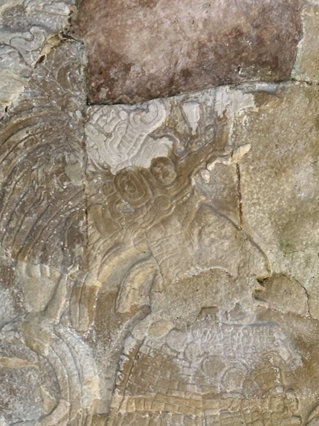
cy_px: 434
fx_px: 1229
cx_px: 291
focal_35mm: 100
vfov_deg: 19.1
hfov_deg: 14.6
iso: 64
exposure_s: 1/306
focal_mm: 6.9
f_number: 1.8
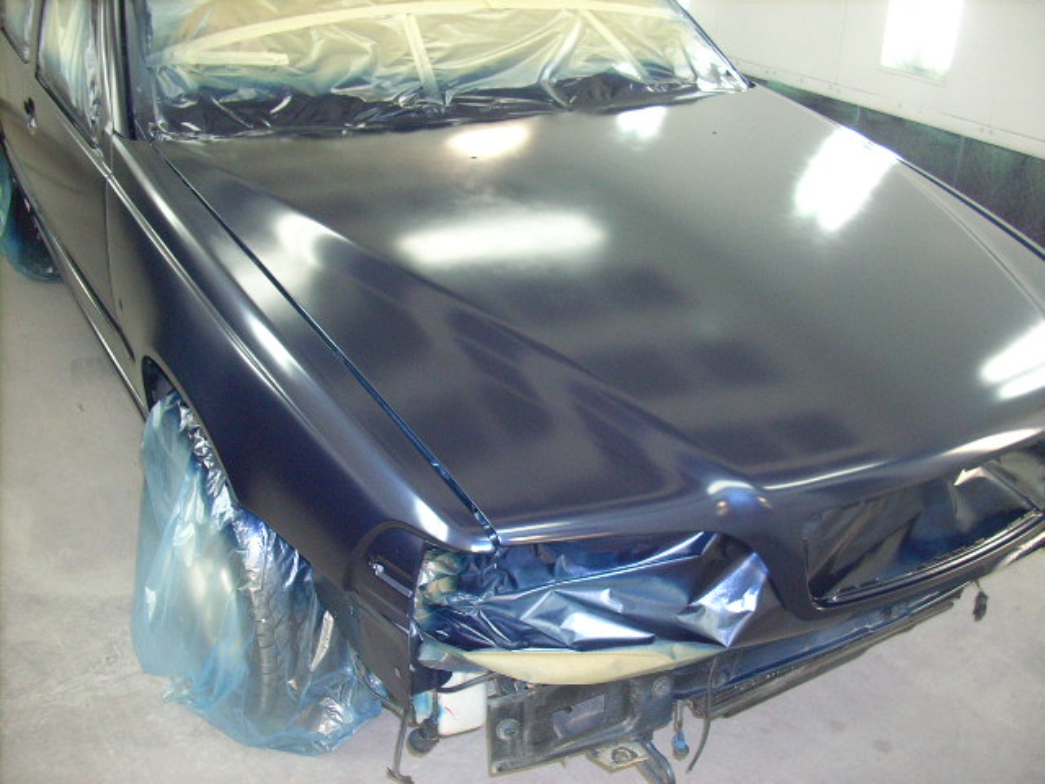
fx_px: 1117
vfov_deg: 38.7
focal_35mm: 37
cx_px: 522
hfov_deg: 50.1
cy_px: 392
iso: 259
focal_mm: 6.2
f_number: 2.8
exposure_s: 1/30
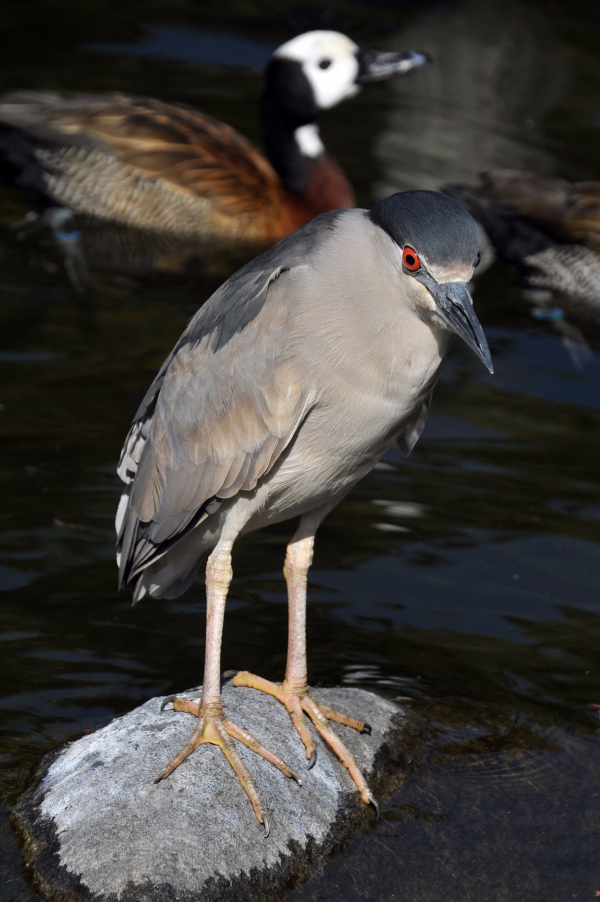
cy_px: 451
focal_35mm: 400
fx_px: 10010
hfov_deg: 3.4
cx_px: 300
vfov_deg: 5.2
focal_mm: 400
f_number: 16
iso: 200
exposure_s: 1/350
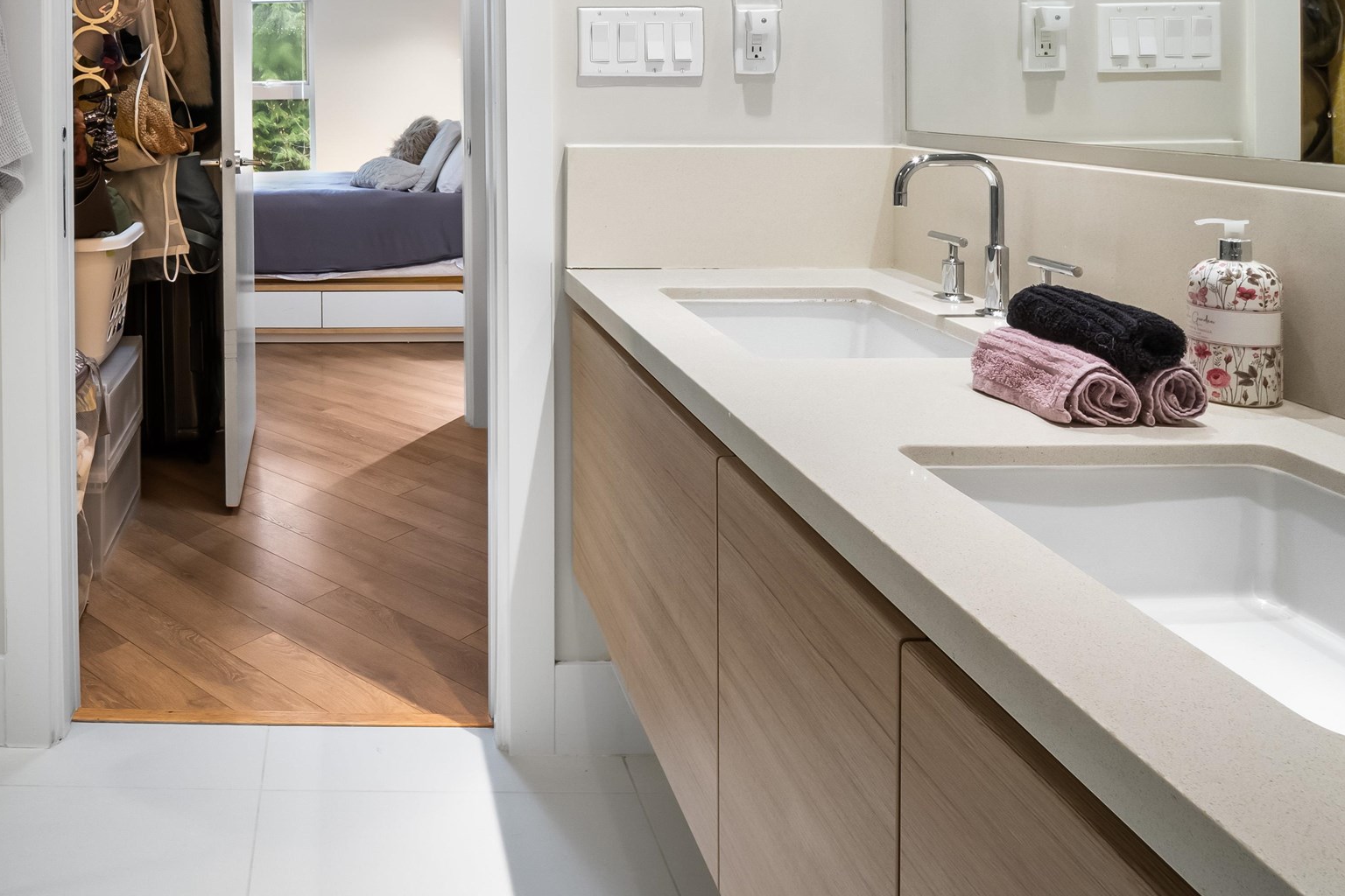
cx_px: 317
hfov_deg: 63.0
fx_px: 1009
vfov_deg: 44.1
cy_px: 105
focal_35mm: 27
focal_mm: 9
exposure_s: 1/4
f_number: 9
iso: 250
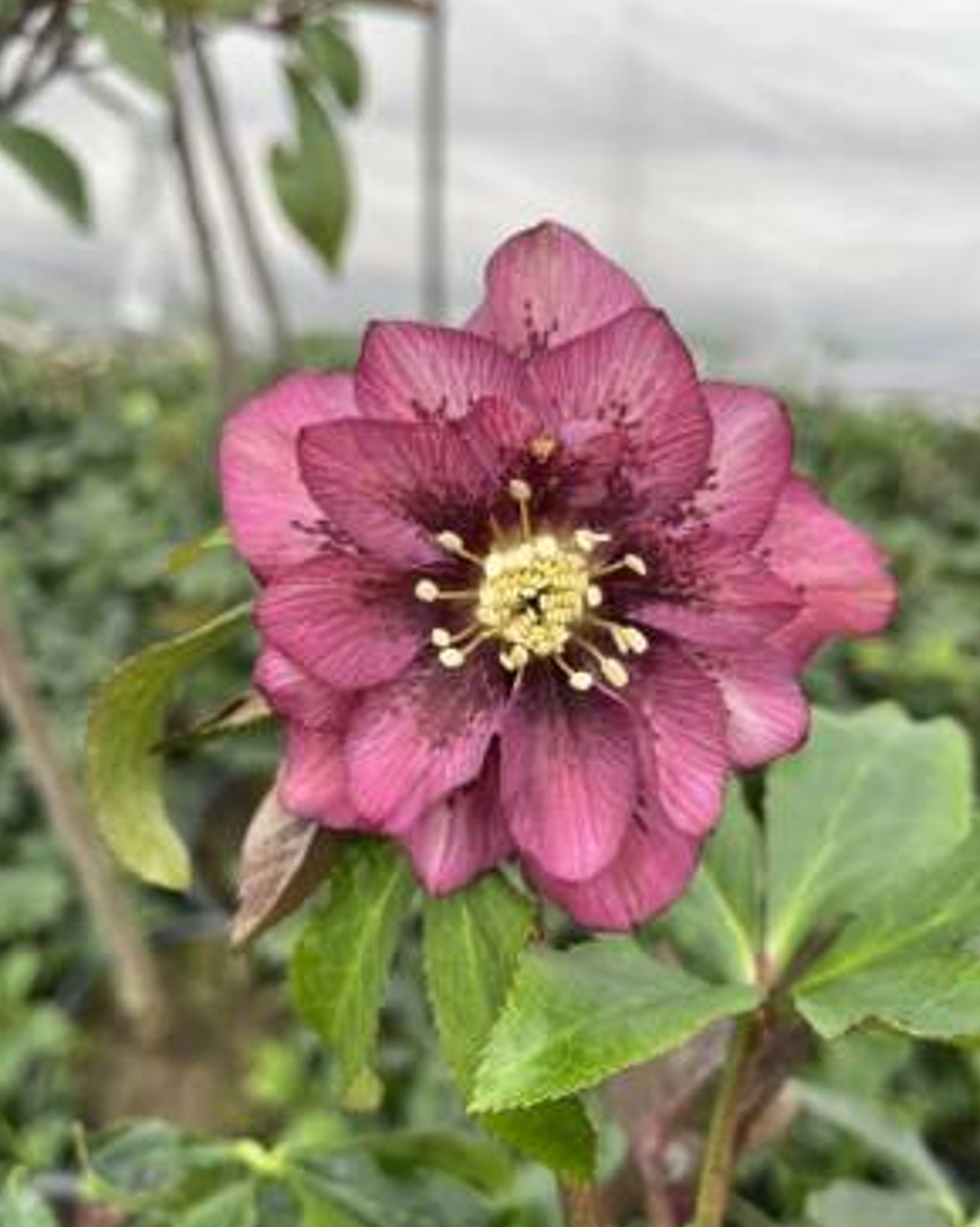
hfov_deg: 51.5
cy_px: 656
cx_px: 487
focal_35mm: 28
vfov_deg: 62.2
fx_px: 1016
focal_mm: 5.1
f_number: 1.6
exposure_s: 1/183
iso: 40
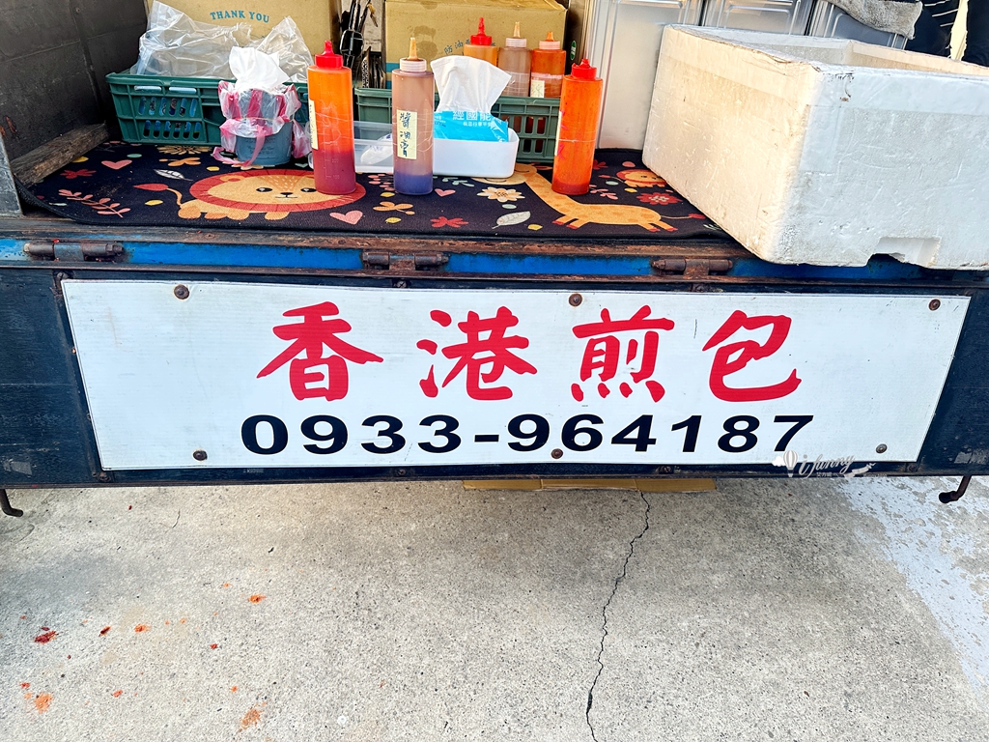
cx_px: 494
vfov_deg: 56.8
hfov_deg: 71.6
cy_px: 371
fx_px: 686
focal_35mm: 24
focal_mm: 6.86
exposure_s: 1/121
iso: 160
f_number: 1.78
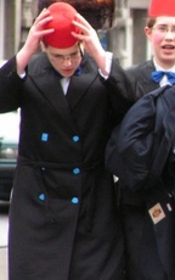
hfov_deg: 1.5
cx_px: 254
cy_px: 114
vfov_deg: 2.4
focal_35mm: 877
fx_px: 6684
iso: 200
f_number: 3.7
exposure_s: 1/400
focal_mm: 63
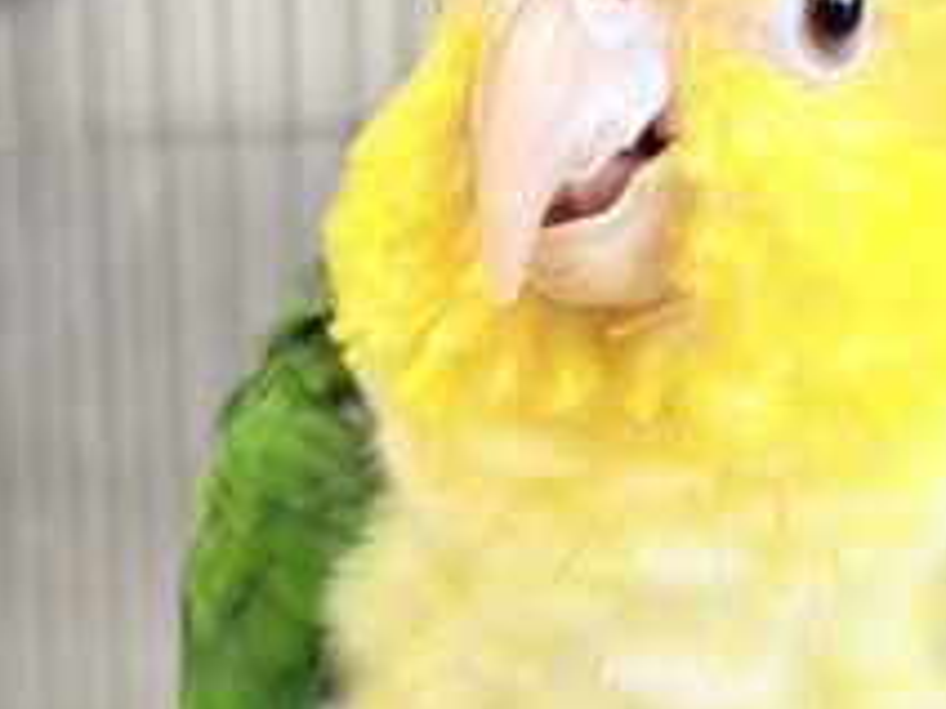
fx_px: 4291
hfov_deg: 12.6
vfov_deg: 9.5
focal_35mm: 157
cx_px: 625
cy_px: 334
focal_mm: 5.96
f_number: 1.6
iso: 100
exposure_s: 1/50
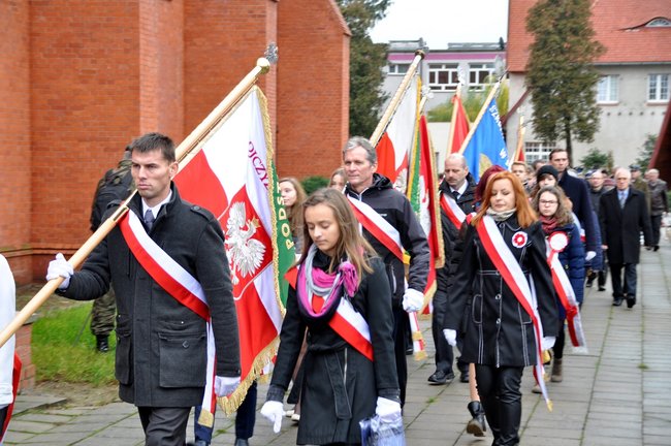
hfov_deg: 26.0
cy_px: 223
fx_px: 1452
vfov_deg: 17.5
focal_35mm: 78
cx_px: 336
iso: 200
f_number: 4.8
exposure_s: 1/60
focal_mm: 52
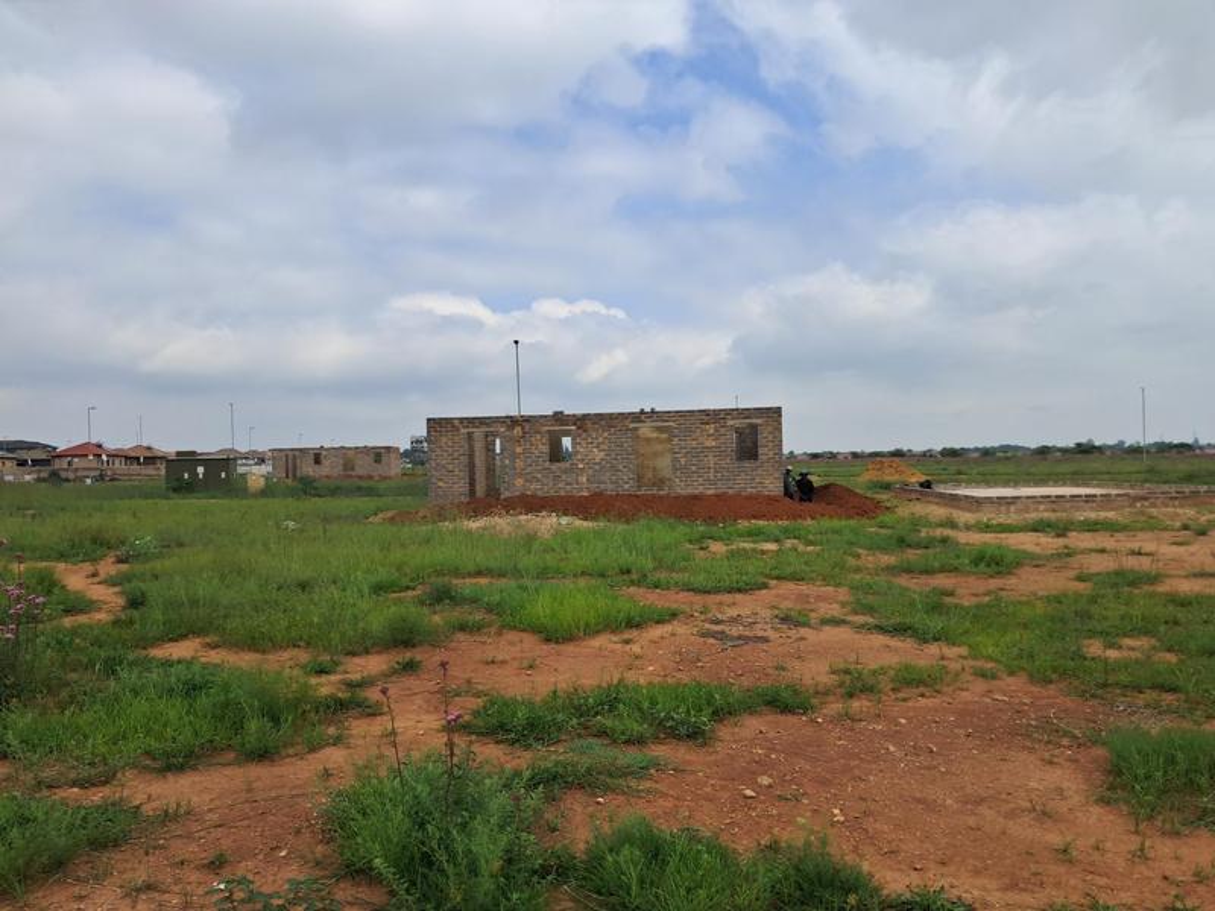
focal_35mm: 27
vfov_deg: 51.4
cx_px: 608
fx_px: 948
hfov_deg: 65.3
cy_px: 456
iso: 50
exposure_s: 1/772
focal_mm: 4
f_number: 1.8
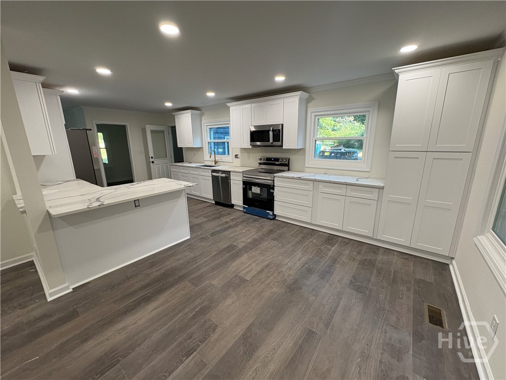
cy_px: 190
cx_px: 253
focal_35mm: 14
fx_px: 205
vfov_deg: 85.7
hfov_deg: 102.1
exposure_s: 1/120
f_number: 2.2
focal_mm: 2.22
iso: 200
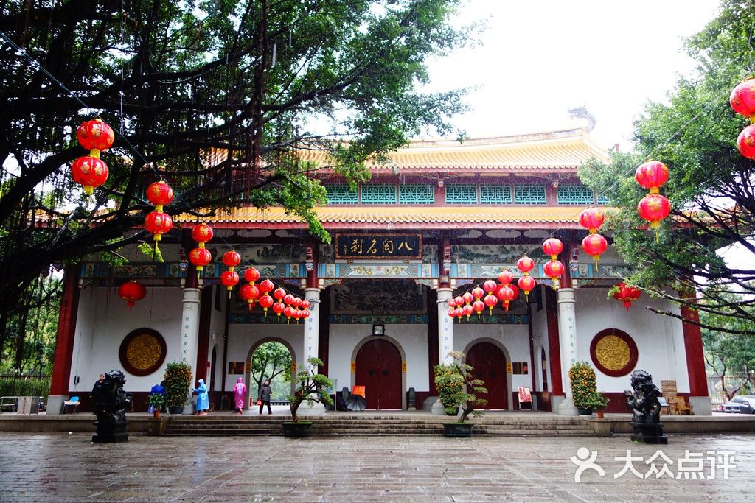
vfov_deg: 46.4
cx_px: 378
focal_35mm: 28
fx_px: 587
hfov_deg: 65.5
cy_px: 252
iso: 125
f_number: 1.8
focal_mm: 10.4
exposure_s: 1/320
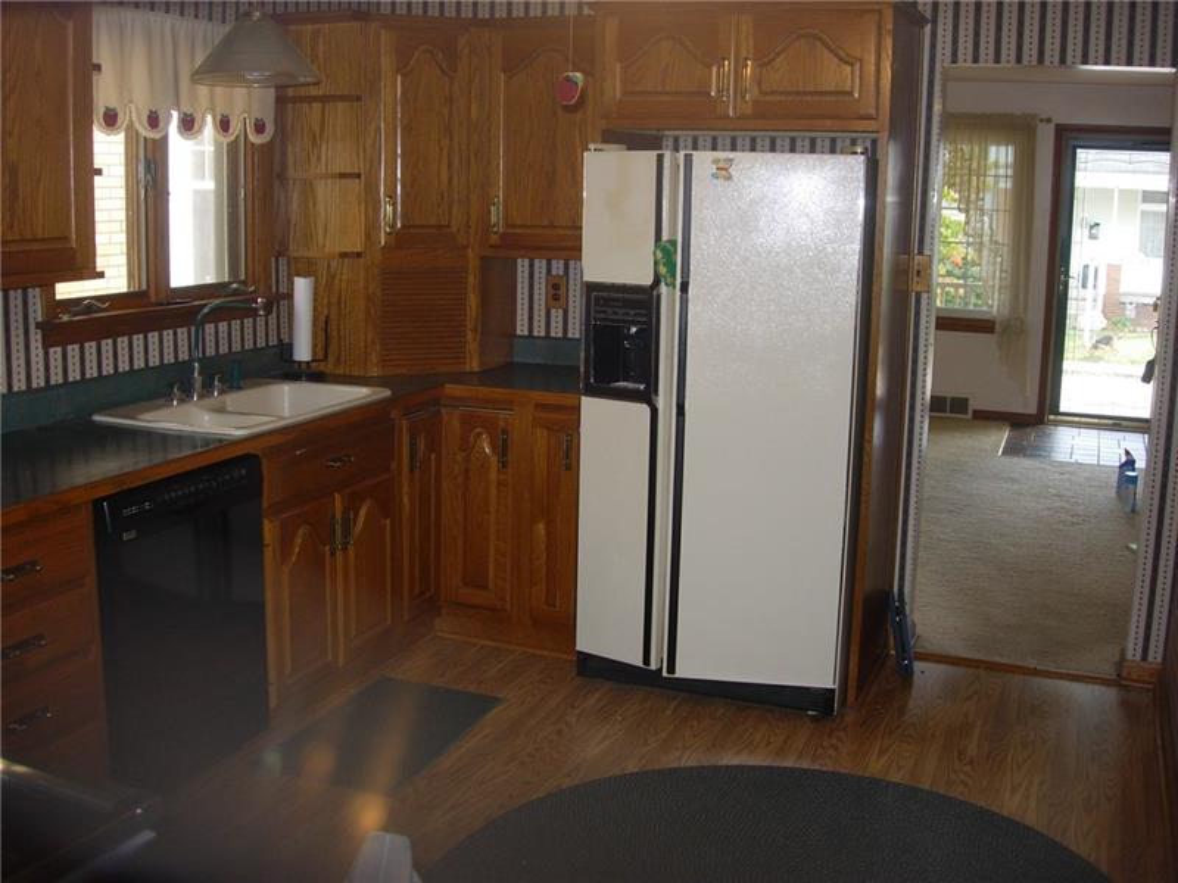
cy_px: 442
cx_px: 589
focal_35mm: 38
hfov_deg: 49.0
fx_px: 1293
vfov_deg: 37.7
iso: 79
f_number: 2.8
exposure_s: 1/64
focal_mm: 7.8
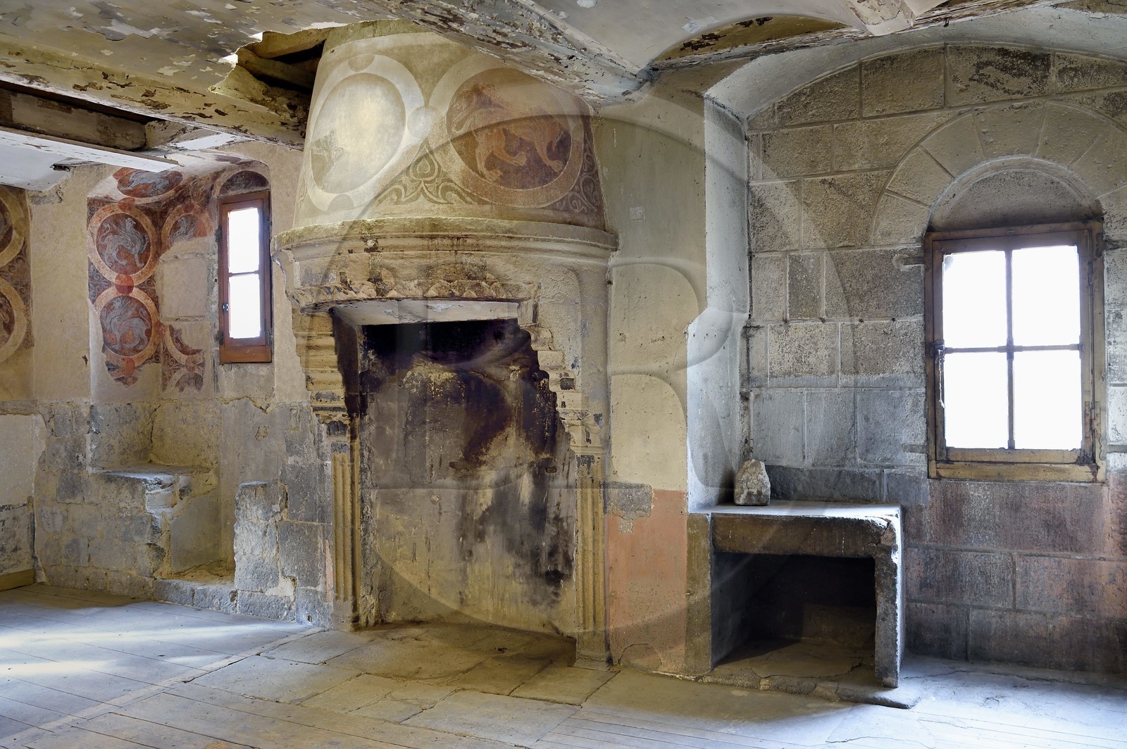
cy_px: 374
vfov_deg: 41.0
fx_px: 1001
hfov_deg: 58.8
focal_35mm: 32
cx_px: 564
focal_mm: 32
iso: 1600
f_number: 6.3
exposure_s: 1/13
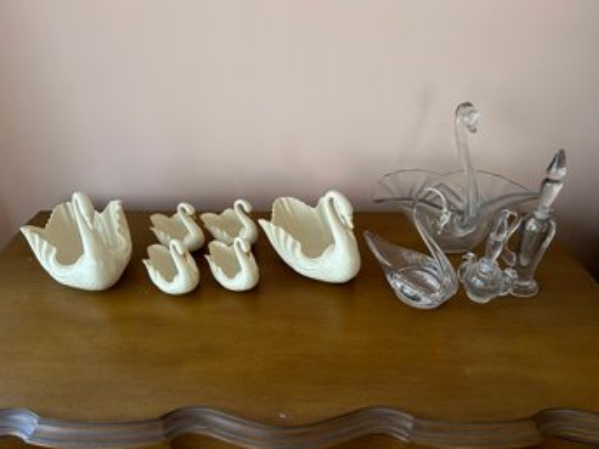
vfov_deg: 53.0
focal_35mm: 26
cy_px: 224
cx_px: 300
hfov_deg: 67.3
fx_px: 450
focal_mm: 5.7
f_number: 1.5
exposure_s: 1/60
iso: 200
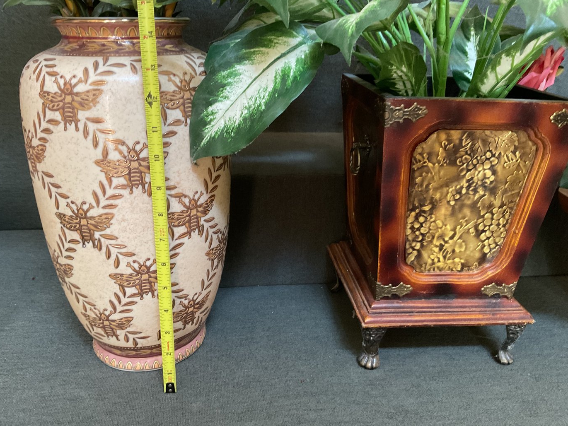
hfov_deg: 56.8
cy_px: 205
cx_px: 284
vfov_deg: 44.2
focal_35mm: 32
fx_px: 525
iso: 250
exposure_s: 1/30
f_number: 1.8
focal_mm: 3
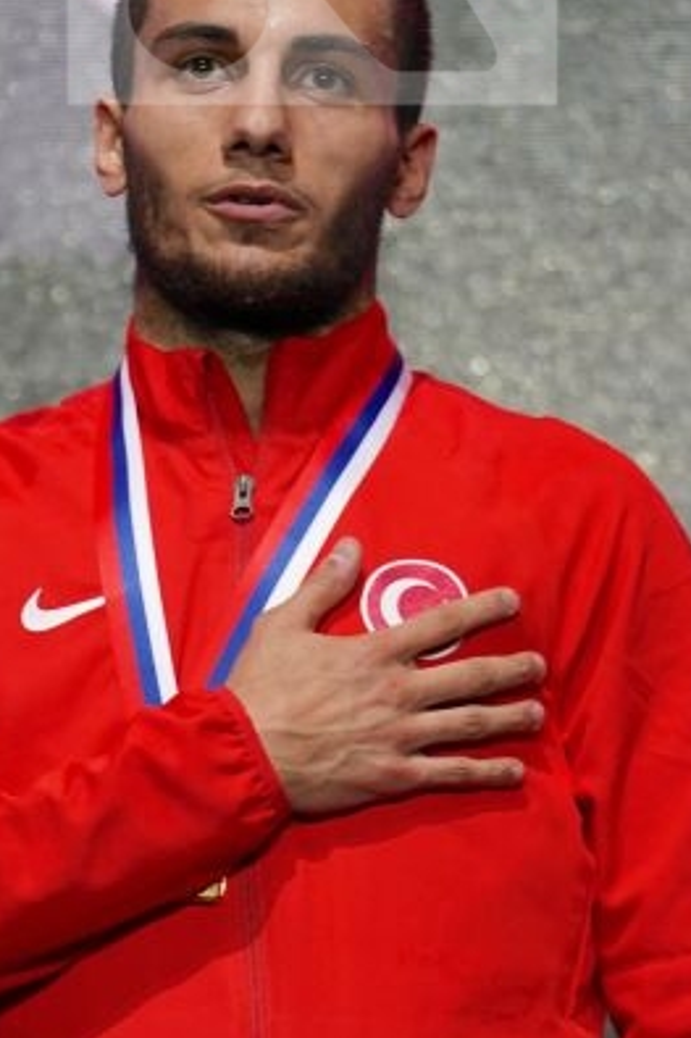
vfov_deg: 3.6
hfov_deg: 2.4
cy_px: 796
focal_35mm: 568
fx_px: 16367
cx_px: 313
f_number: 2.8
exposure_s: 1/250
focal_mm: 187
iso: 640
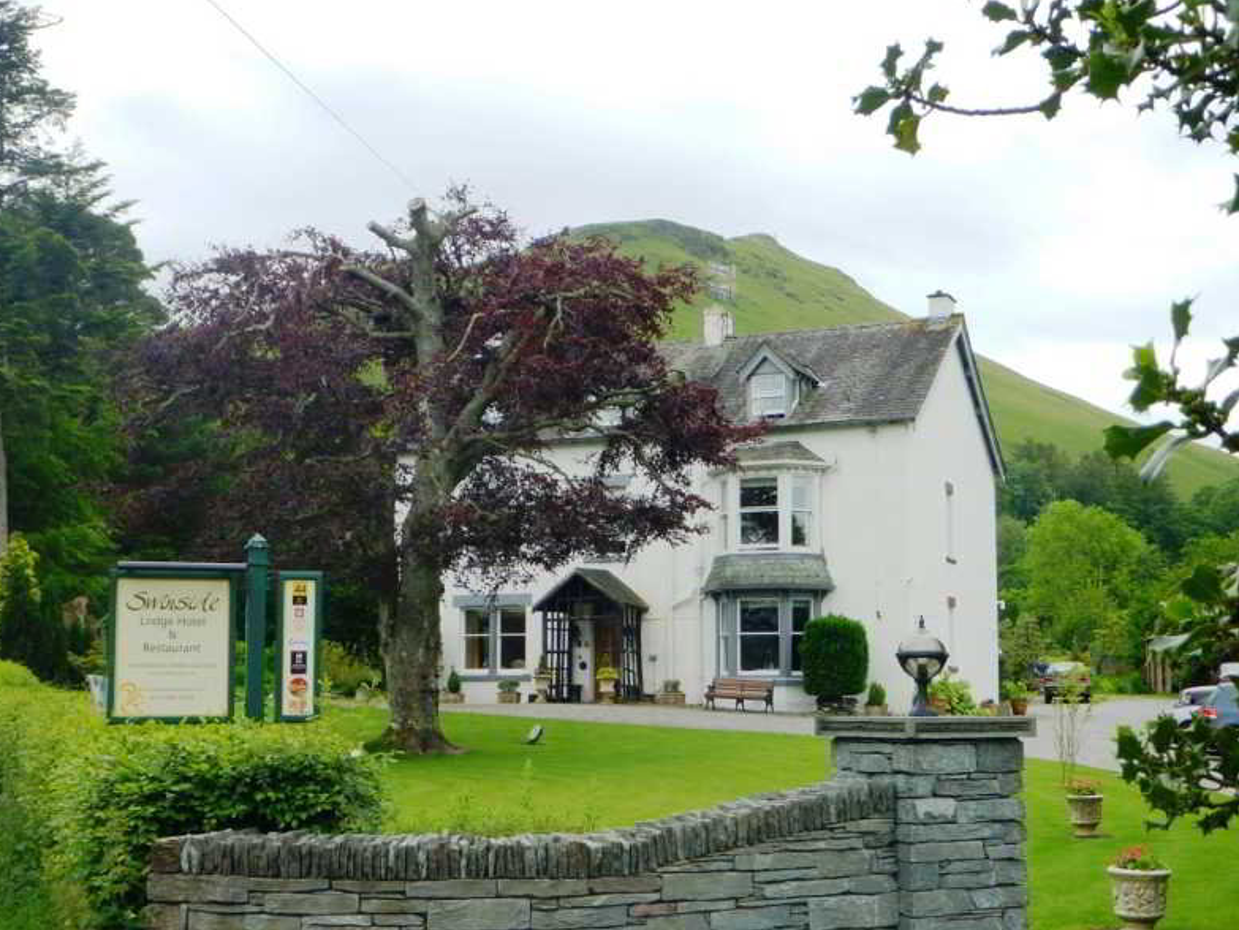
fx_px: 1719
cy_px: 457
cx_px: 609
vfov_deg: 30.3
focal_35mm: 48
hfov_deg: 39.6
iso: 80
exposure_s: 1/200
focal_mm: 8.4
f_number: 4.5
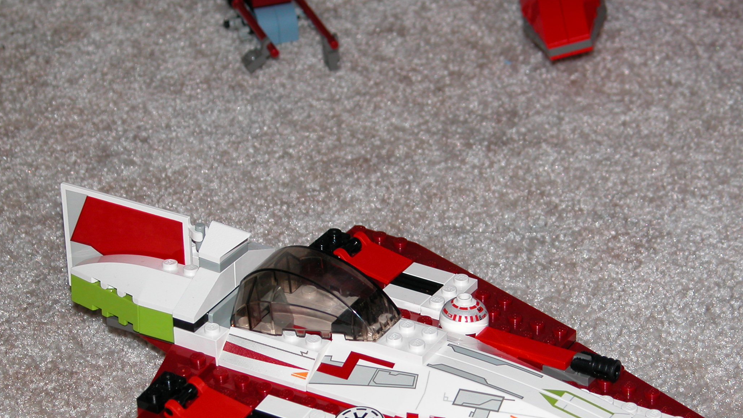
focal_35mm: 143
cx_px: 438
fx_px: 2817
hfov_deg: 15.0
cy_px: 298
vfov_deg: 8.5
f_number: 3.7
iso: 100
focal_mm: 27.3
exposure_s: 1/125
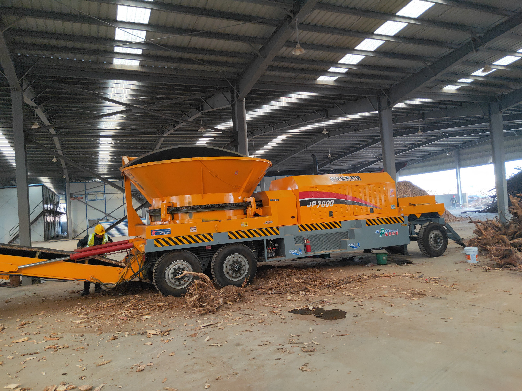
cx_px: 261
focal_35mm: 23
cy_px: 196
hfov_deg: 73.9
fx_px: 347
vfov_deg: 58.9
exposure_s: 1/147
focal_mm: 3.97
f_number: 1.7
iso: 99
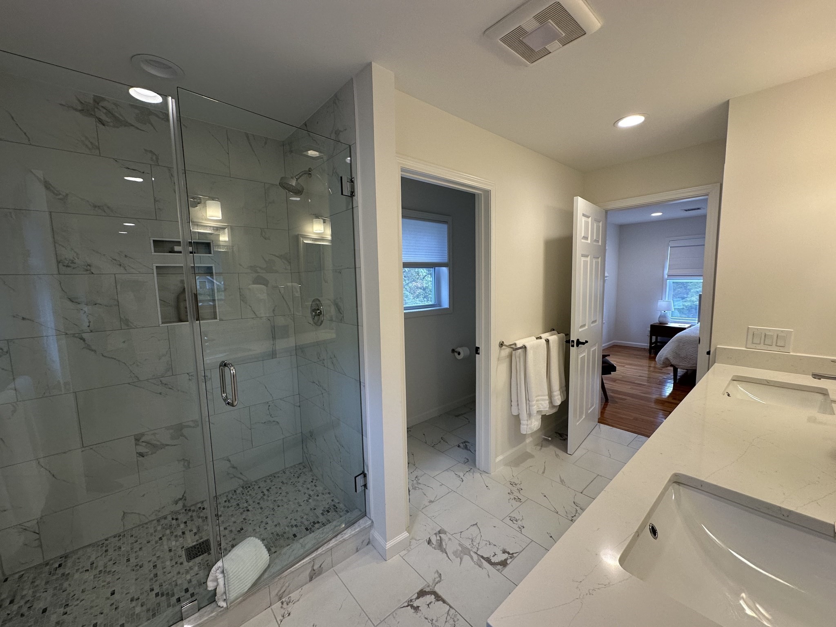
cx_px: 418
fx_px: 338
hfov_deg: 102.1
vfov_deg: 85.7
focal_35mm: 14
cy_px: 314
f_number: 2.2
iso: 100
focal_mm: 2.22
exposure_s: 1/120
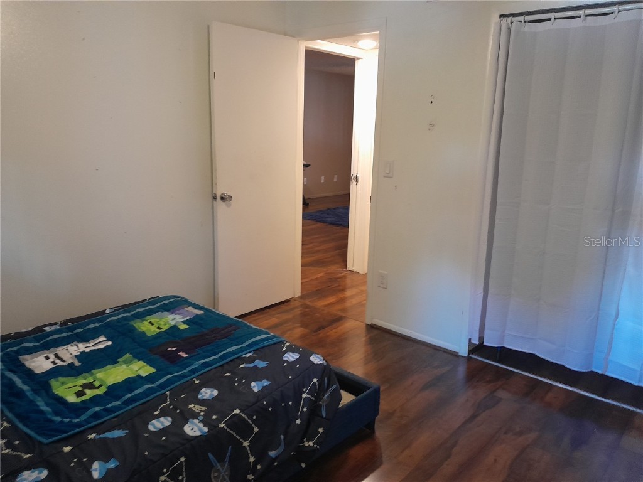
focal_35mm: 27
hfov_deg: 65.3
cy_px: 241
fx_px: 502
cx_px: 322
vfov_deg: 51.4
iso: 400
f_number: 1.8
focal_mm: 4
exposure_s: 1/30
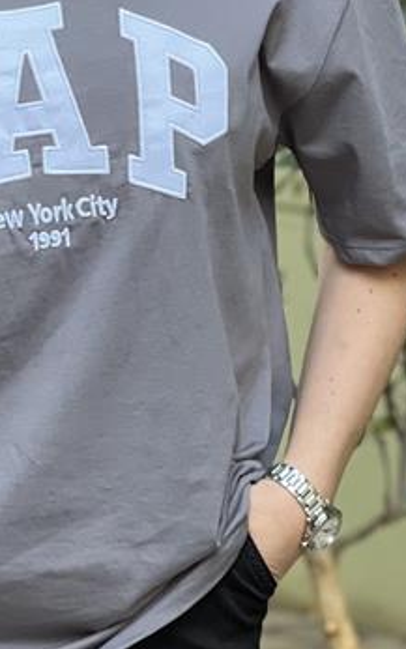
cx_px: -9
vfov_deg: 11.1
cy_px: 114
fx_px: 3327
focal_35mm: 188
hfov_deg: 7.0
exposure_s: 1/121
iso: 250
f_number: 2.8
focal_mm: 9
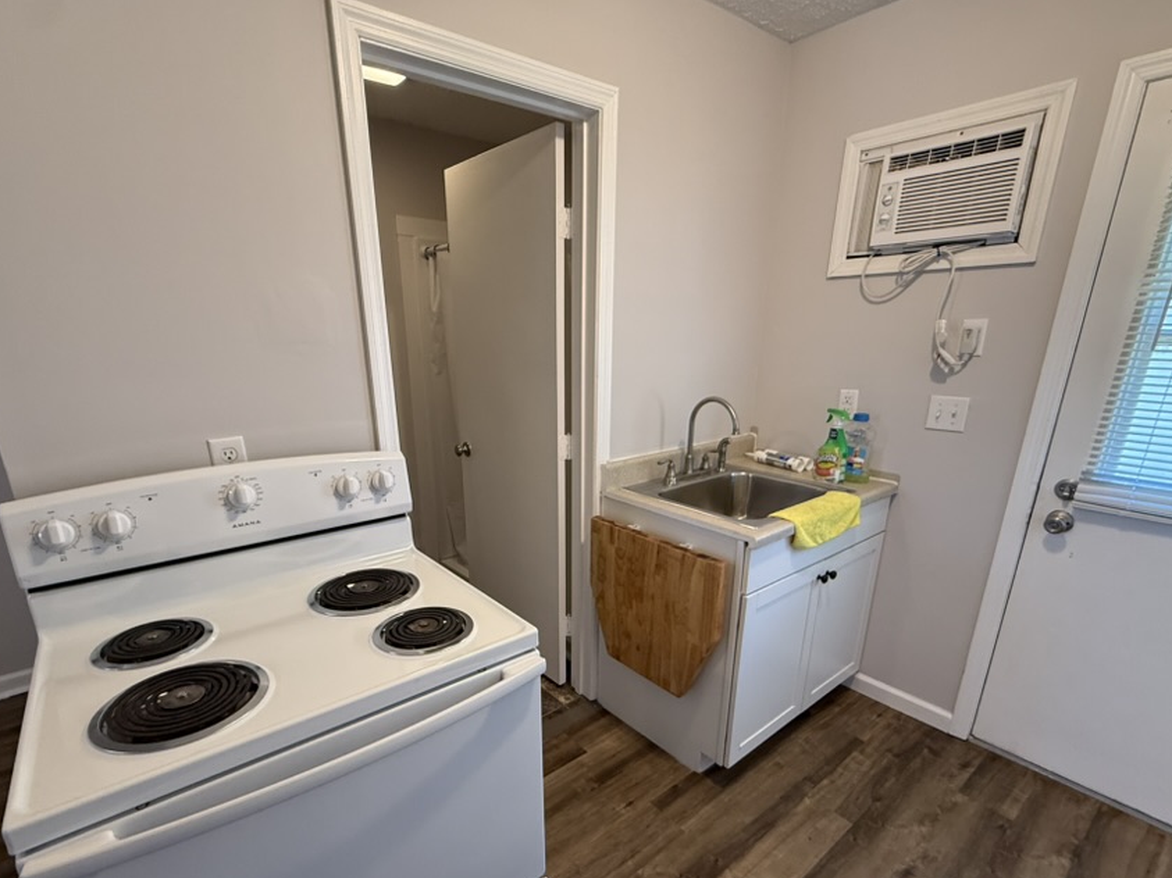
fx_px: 575
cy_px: 520
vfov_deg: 74.0
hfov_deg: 91.0
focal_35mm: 17
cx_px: 557
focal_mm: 2.22
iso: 250
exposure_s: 1/120
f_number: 2.2
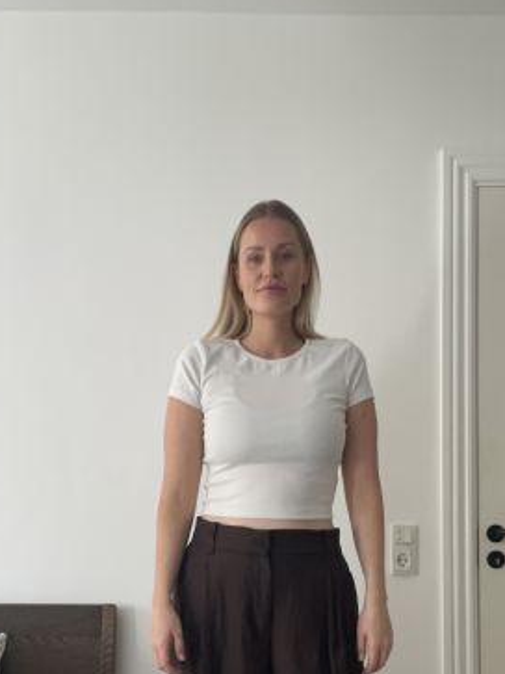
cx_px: 243
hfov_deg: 37.7
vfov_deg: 46.6
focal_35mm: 38
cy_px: 533
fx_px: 740
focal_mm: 2.71
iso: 160
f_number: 2.2
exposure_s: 1/60
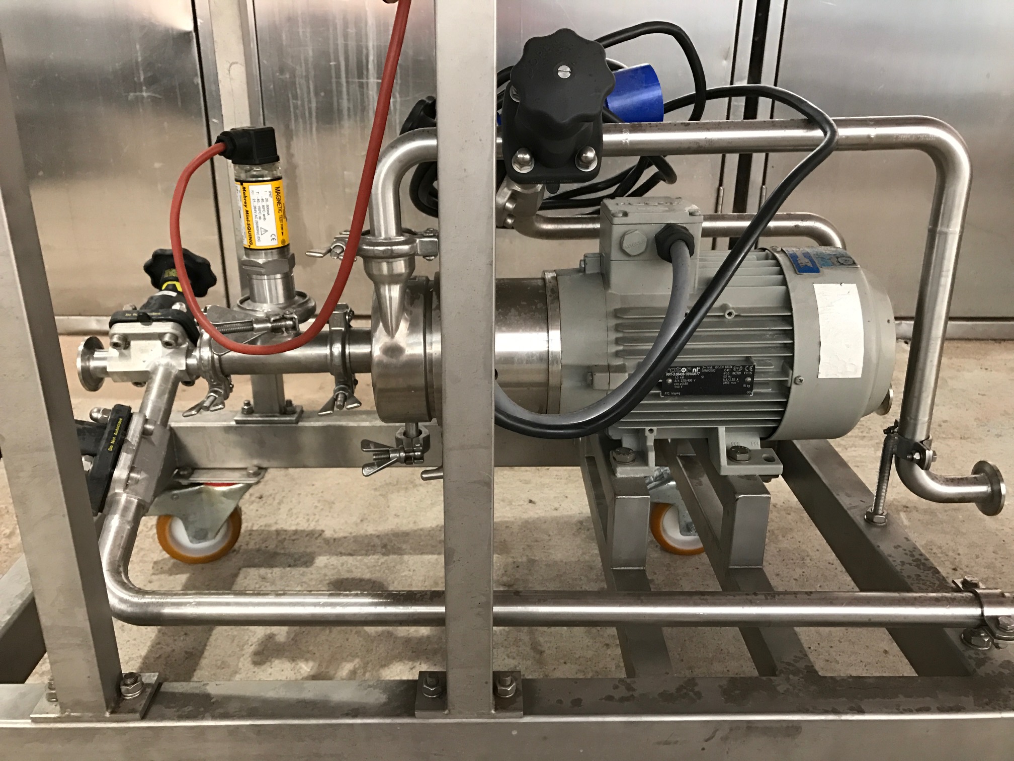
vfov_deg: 49.7
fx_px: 820
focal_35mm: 28
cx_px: 507
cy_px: 380
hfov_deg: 63.4
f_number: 1.8
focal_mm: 3.99
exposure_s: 1/17
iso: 64
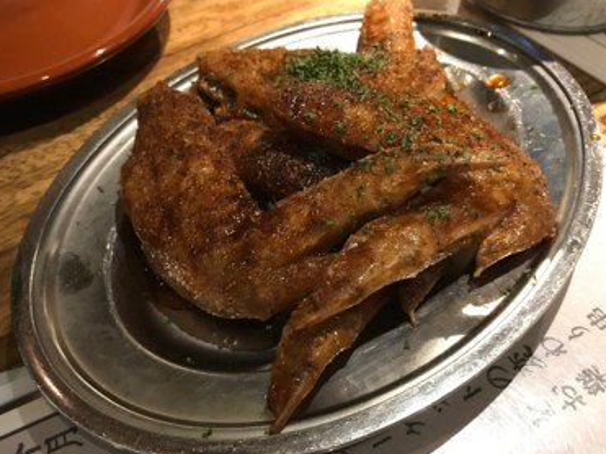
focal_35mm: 34
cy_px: 222
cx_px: 304
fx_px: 595
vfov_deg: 41.8
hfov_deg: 54.0
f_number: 1.8
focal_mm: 3.99
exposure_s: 1/9
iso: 100
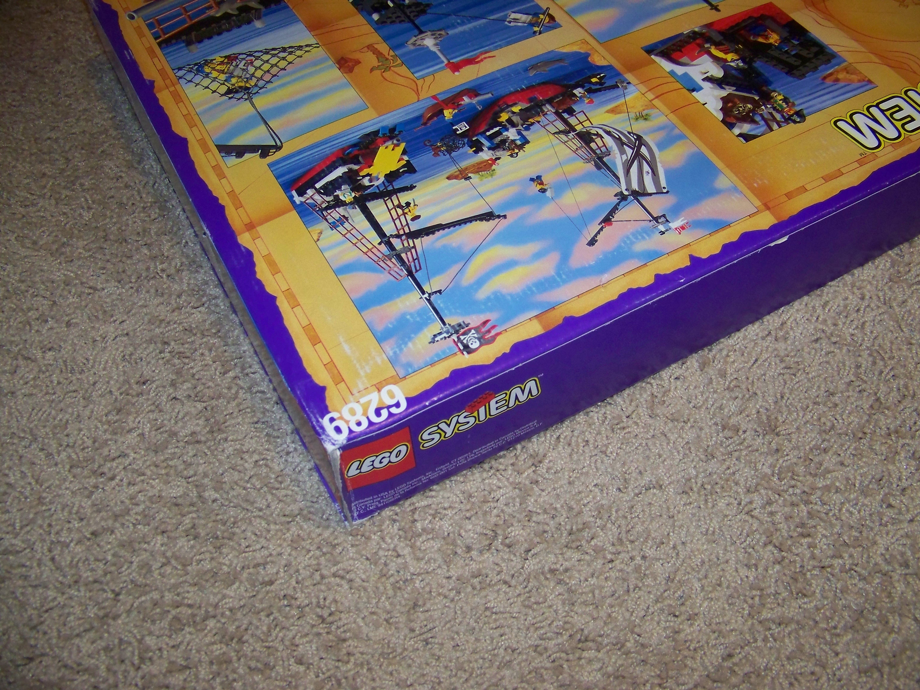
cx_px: 460
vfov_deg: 39.7
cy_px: 345
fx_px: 957
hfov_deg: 51.4
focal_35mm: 36
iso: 200
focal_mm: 5.85
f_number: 2.8
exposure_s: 1/30
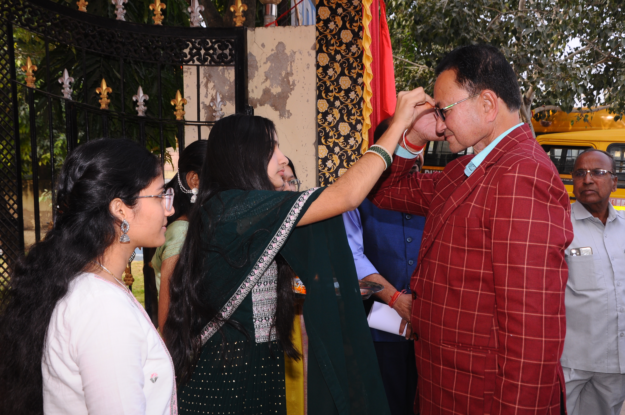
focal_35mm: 45
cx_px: 312
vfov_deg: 29.8
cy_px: 208
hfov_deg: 43.7
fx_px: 780
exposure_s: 1/125
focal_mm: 30
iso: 320
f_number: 8
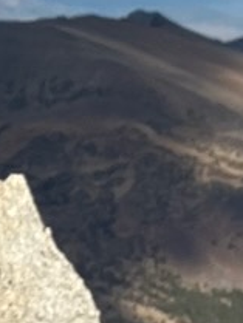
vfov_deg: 10.0
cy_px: 42
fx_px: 1833
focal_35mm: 196
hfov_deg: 7.4
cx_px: -176
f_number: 2.2
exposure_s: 1/1353
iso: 20
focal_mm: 2.87
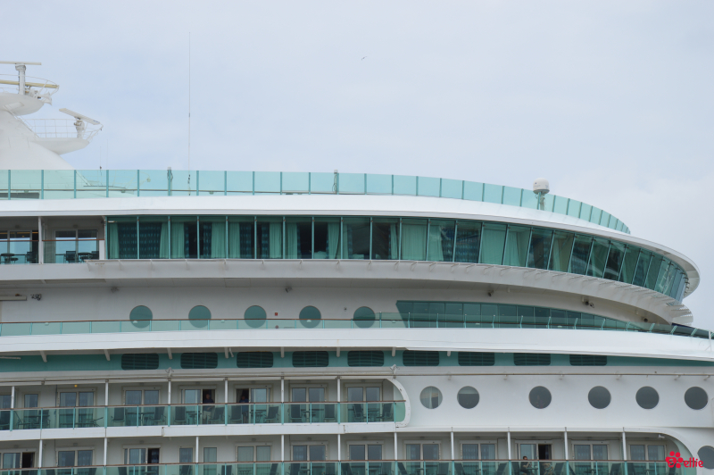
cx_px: 357
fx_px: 1962
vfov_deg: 13.8
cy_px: 238
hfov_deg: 20.6
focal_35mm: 99
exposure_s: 1/250
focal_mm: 66
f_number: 8
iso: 100
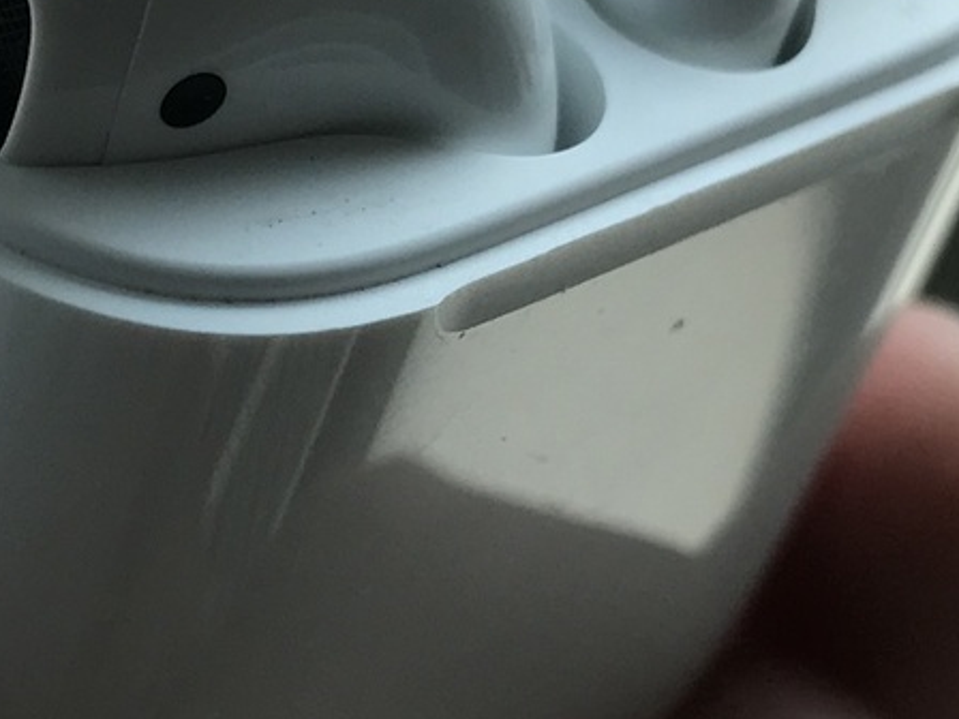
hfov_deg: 16.3
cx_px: 214
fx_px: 3324
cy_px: 242
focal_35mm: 120
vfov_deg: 12.3
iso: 20
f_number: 1.8
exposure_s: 1/694
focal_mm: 3.99
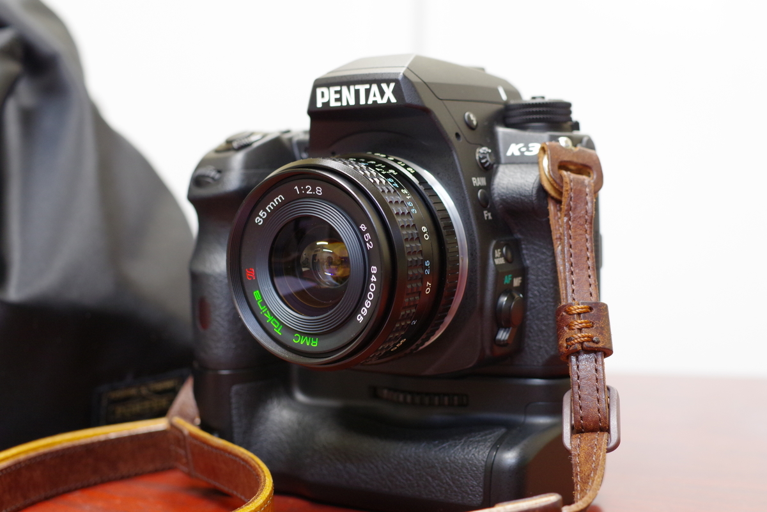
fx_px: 1118
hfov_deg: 37.9
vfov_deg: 25.8
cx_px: 384
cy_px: 256
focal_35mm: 52
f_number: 4.5
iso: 800
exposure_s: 1/8
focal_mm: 35
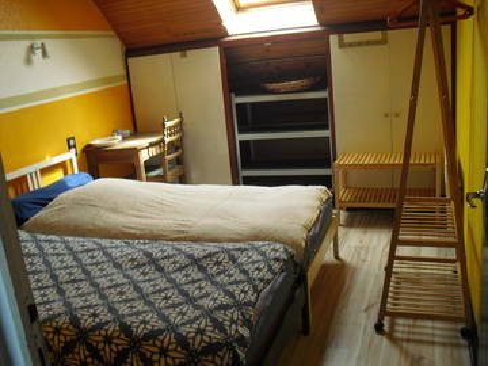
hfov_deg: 51.4
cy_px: 183
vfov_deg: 39.7
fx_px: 508
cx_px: 244
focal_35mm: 36
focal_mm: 6.3
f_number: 3.1
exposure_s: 1/100
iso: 400
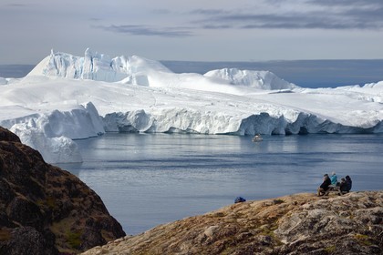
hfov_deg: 12.8
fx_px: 1702
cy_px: 128
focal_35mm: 160
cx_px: 192
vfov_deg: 8.6
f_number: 18
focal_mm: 160
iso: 200
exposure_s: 1/200
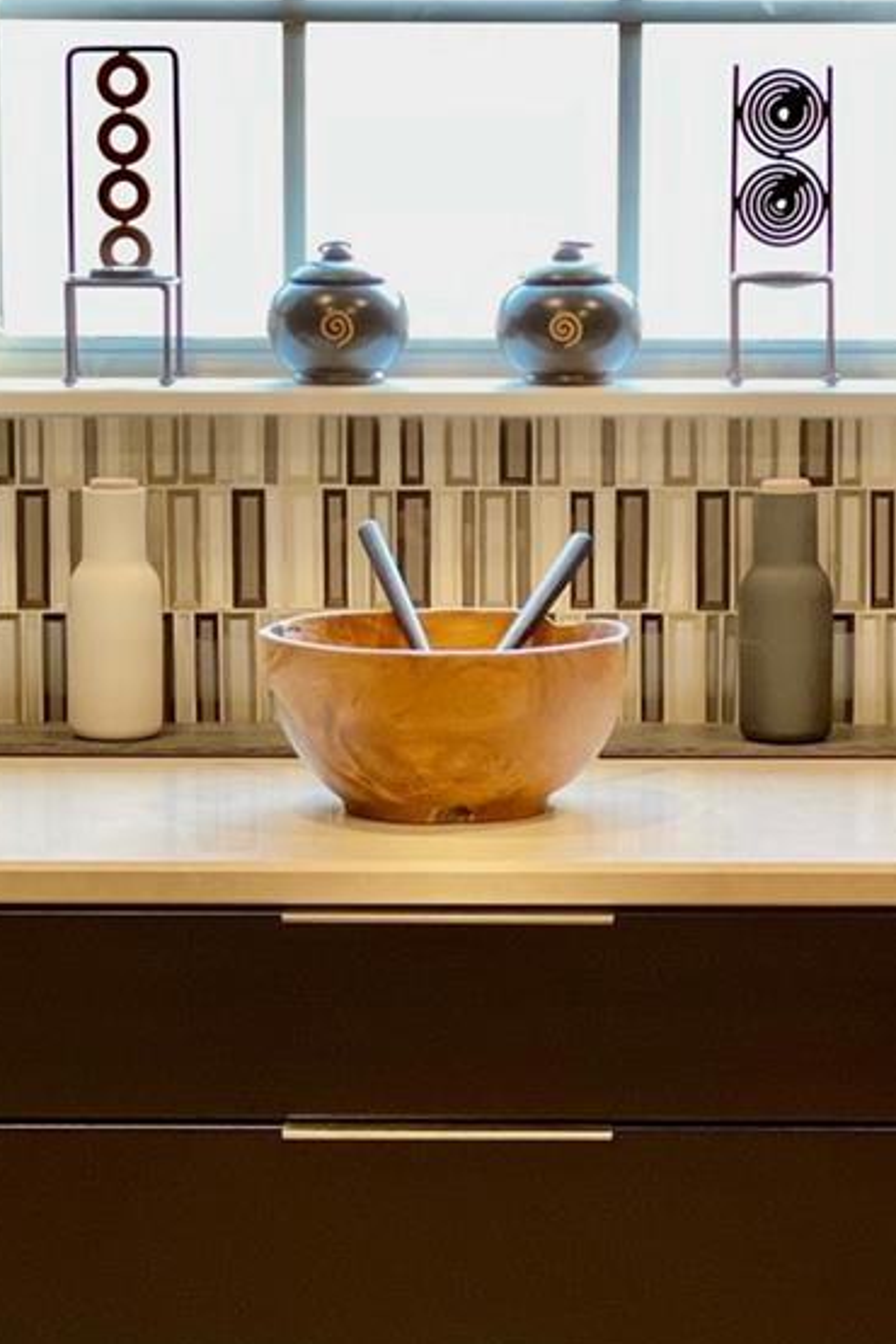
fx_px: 5376
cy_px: 872
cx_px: 492
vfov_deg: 14.2
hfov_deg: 9.5
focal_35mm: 144
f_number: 2.2
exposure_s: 1/40
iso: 200
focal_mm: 7.5
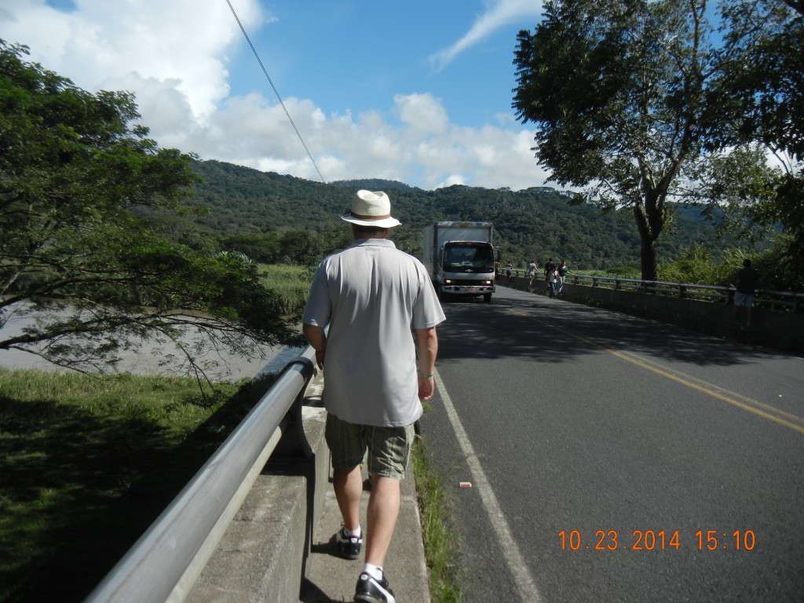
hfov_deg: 60.0
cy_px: 302
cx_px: 402
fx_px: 697
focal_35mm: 30
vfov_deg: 46.8
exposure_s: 1/515
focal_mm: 5.4
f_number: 7
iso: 160
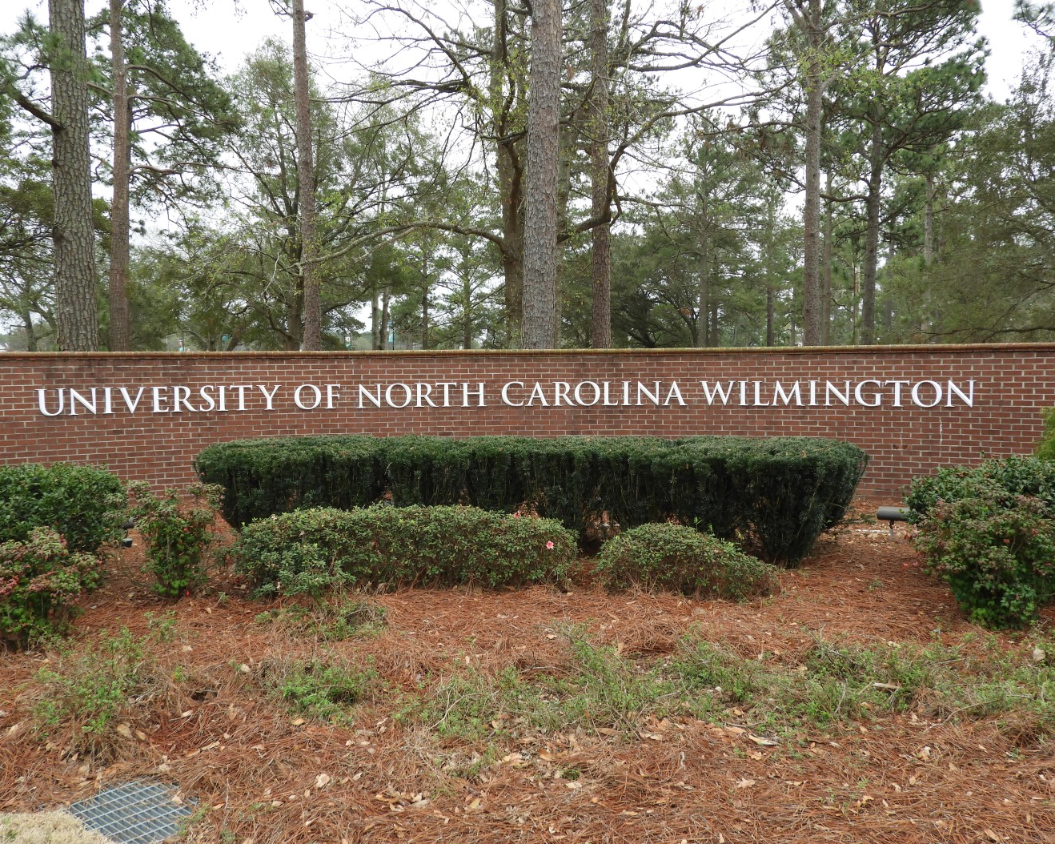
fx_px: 999
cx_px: 511
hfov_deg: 55.7
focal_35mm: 32
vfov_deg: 45.8
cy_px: 420
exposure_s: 1/100
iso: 100
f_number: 3.5
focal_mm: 5.4
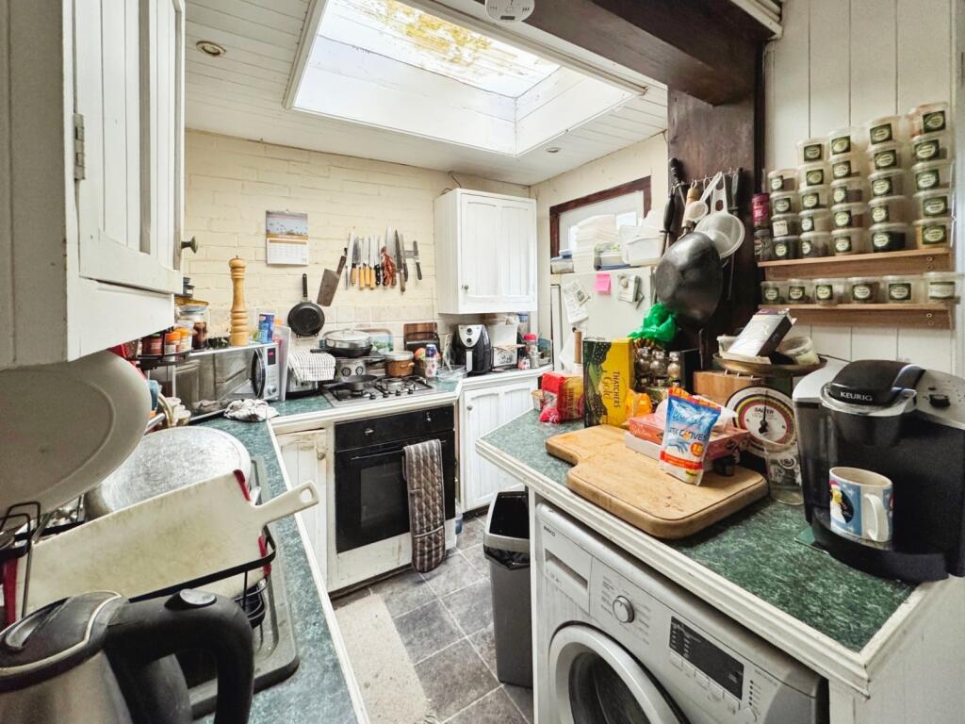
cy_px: 362
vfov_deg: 85.7
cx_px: 482
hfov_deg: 102.1
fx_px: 390
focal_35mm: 14
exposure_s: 1/95
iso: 320
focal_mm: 2.22
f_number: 2.2
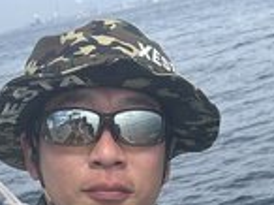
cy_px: 387
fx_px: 901
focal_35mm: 114
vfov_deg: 11.8
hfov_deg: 17.2
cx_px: 195
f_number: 1.5
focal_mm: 5.7
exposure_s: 1/3571
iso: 50
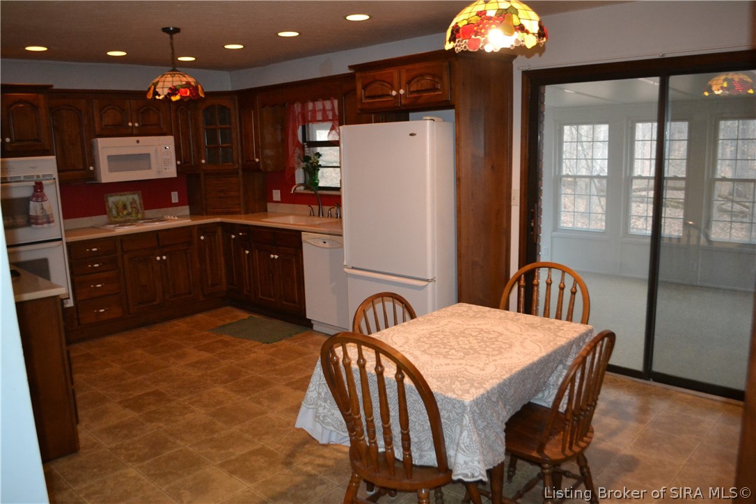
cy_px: 252
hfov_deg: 67.4
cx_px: 378
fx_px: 567
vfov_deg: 47.9
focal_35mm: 27
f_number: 3.5
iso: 2000
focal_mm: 18
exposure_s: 1/60
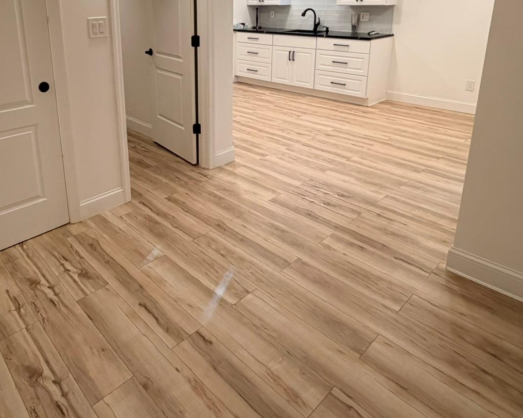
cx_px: 196
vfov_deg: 52.3
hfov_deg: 65.1
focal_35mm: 26
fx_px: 402
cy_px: 100
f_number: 2.2
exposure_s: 1/120
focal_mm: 2.22
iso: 200
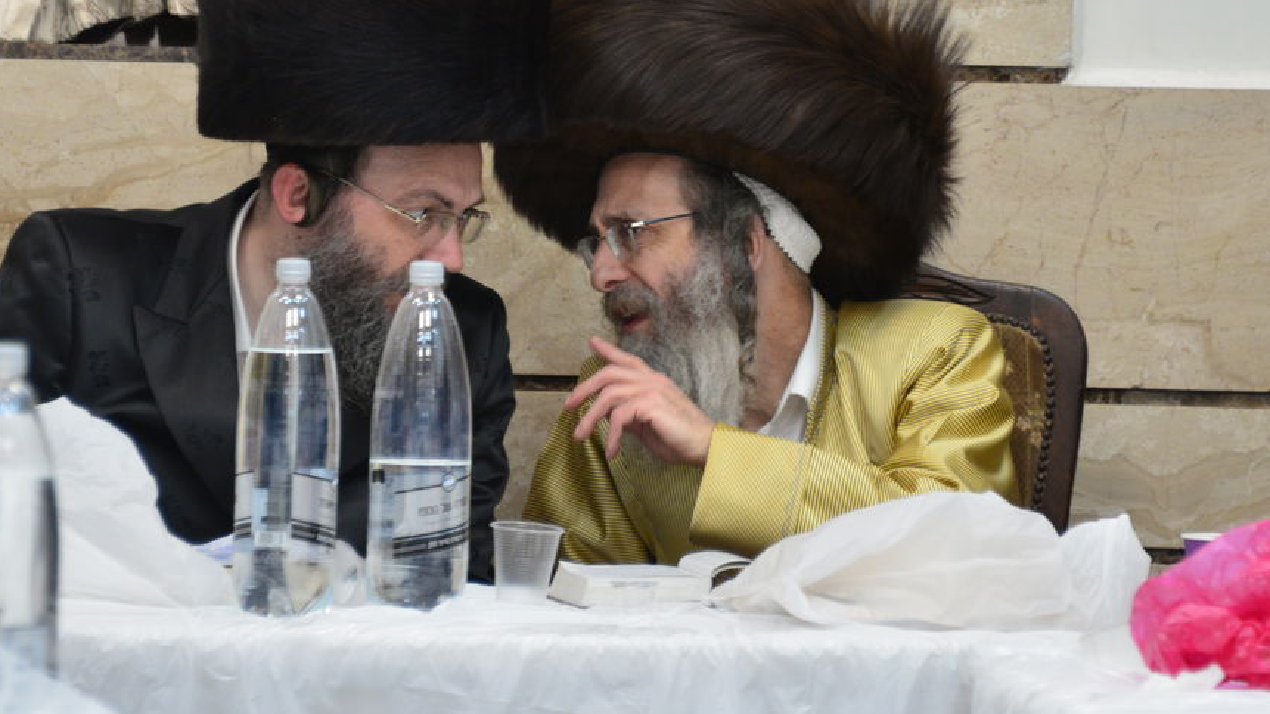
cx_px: 611
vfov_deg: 2.4
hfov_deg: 4.2
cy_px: 202
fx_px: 17205
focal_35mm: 511
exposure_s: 1/100
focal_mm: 300
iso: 1600
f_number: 5.6
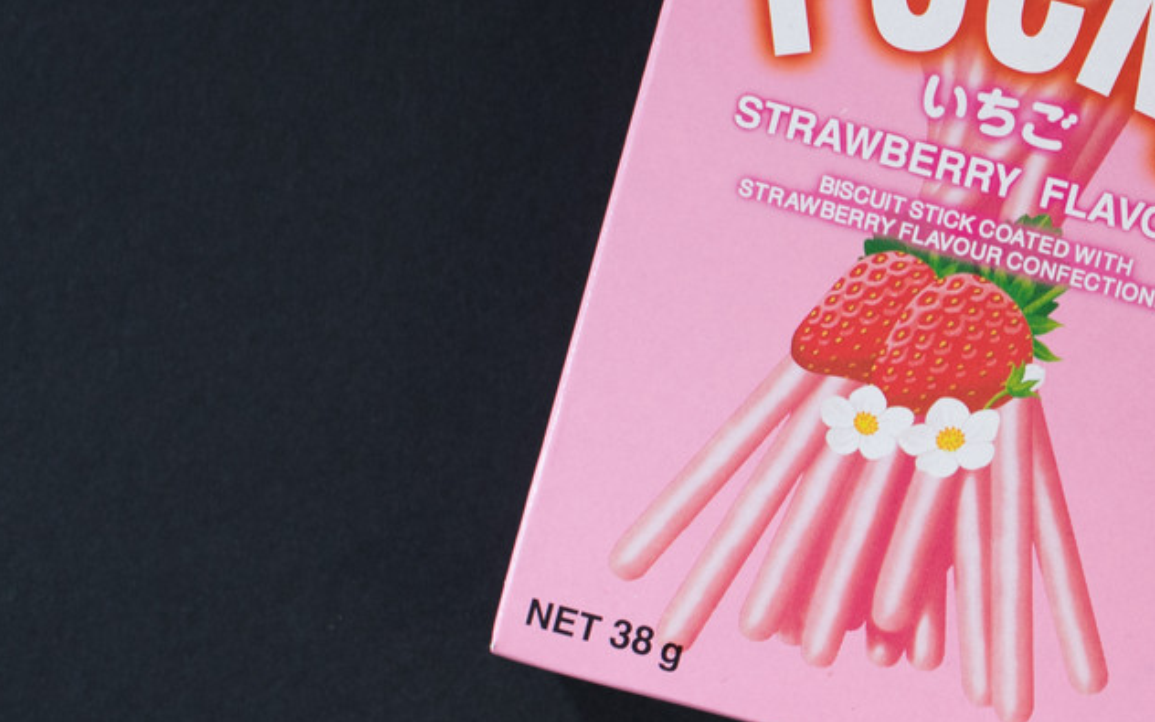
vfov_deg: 8.5
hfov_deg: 13.0
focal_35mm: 155
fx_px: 4879
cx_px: 1524
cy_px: 249
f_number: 4
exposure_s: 1/160
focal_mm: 50
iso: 400
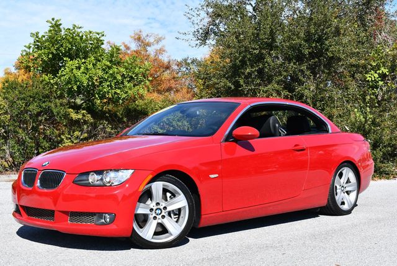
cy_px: 133
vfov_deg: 24.2
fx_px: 618
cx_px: 198
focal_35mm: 56
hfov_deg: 35.6
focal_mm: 28
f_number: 8
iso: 100
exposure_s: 1/250
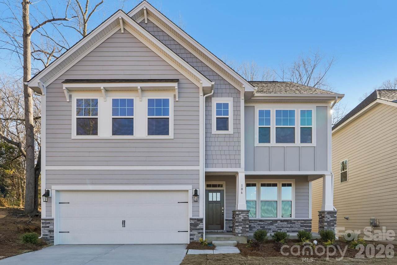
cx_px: 198
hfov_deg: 70.4
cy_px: 132
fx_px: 281
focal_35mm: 26
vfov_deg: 50.4
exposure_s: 1/60
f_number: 8
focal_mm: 17
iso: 100
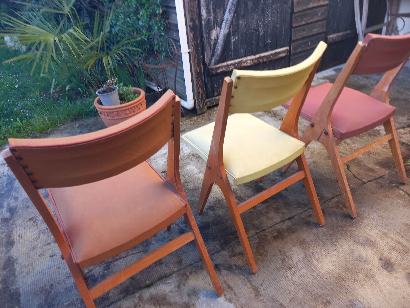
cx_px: 205
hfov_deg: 69.4
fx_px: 296
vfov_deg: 54.9
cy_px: 154
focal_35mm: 25
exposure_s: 1/50
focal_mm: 4.6
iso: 64
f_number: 2
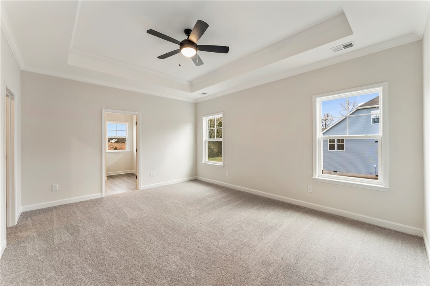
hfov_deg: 104.3
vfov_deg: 81.2
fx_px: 167
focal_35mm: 14
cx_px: 215
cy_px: 143
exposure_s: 1/5
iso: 400
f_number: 6.3
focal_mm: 14
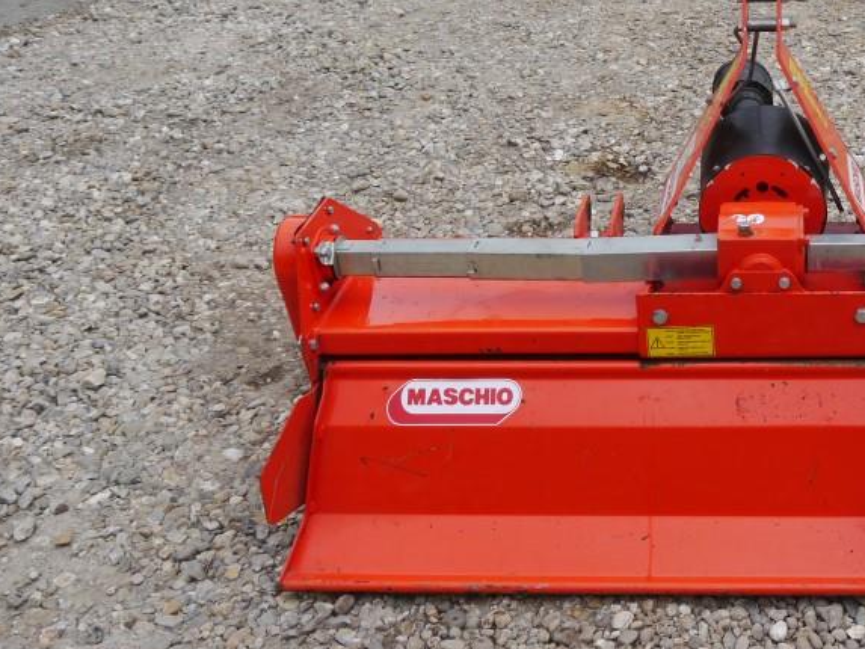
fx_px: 1250
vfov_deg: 28.9
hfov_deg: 36.0
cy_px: 214
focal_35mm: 50
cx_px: 768
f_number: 5
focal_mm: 14
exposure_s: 1/250
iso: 160
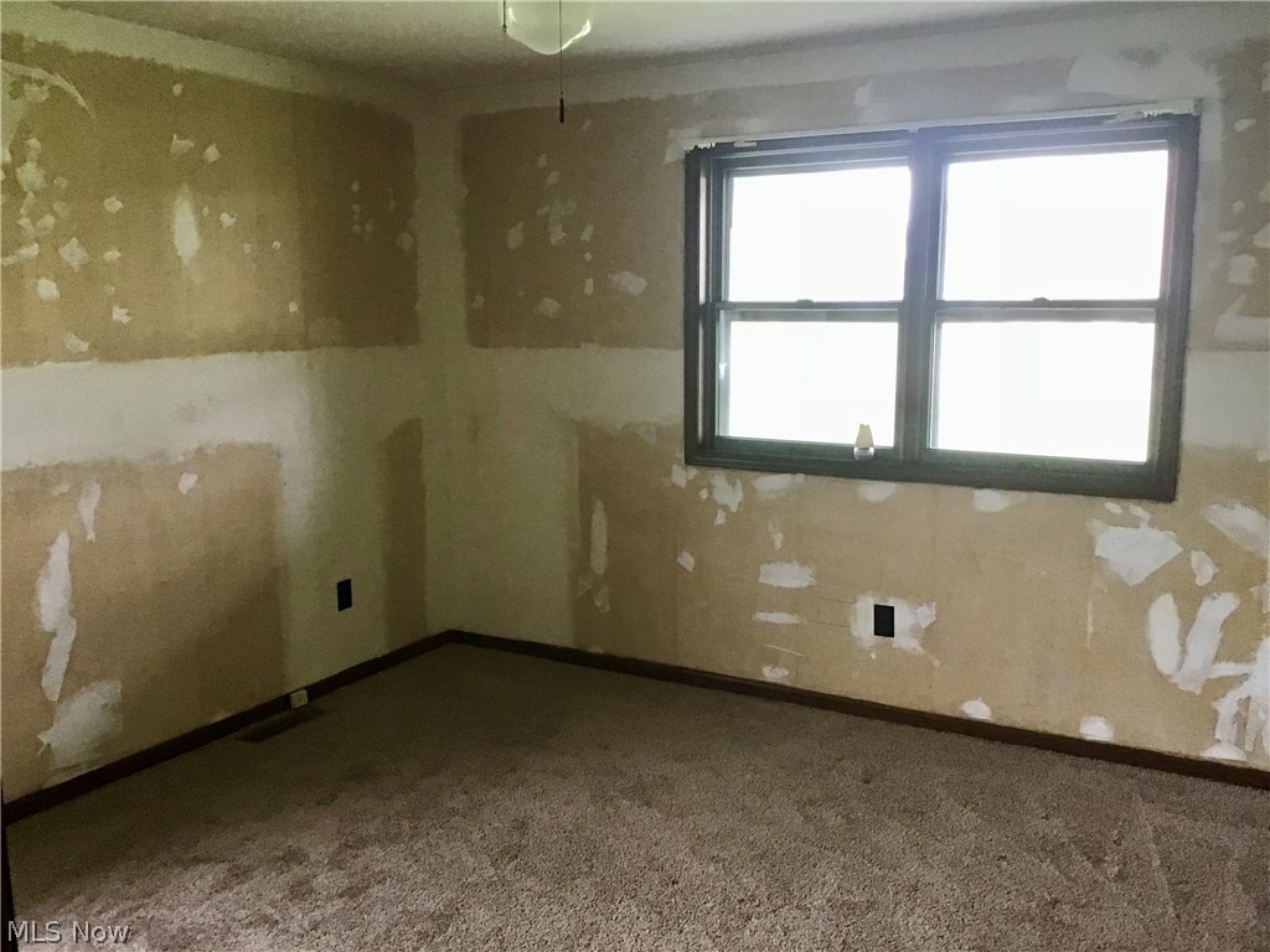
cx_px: 635
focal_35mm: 31
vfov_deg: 45.4
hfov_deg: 58.4
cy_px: 476
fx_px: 1137
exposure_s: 1/30
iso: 160
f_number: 2.4
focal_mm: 3.3
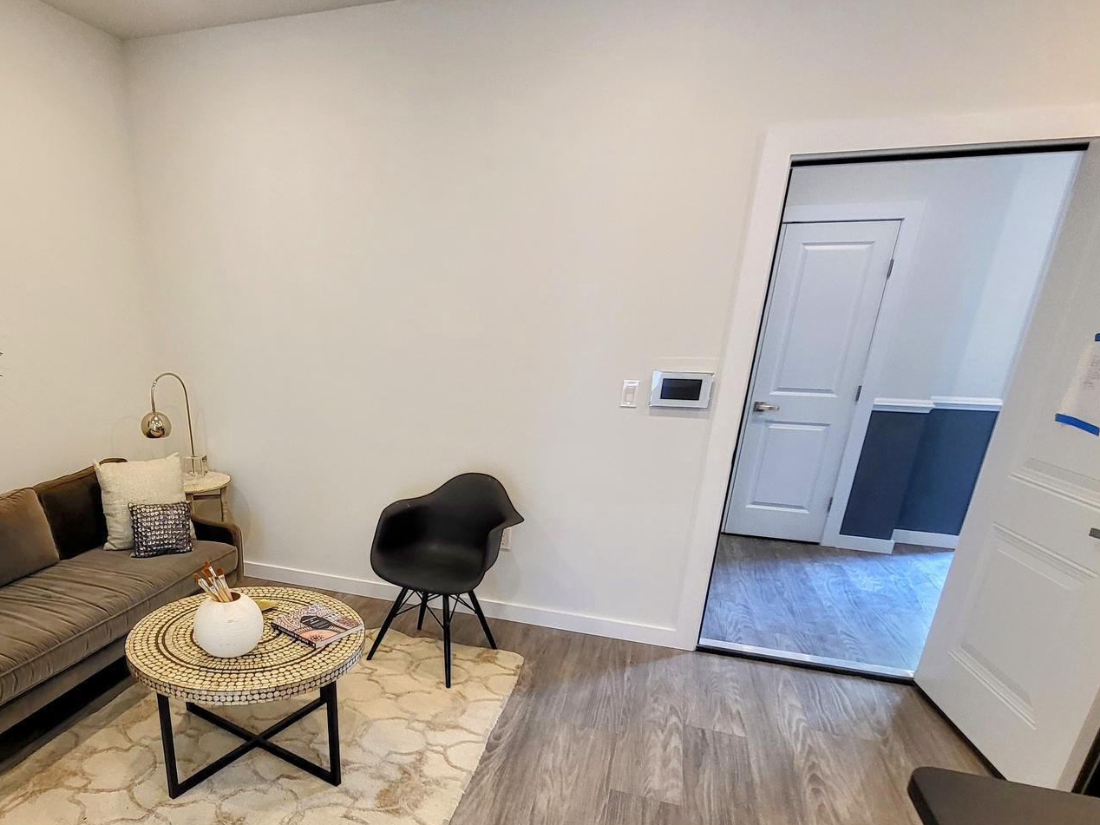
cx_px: 387
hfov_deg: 77.0
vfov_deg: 61.0
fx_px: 667
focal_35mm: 21
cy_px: 587
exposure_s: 1/60
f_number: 2.2
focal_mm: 1.74
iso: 250
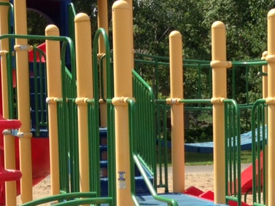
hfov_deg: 16.8
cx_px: 333
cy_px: 168
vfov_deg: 13.2
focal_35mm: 112
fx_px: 890
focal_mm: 4.12
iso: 50
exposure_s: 1/1153
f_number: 2.4
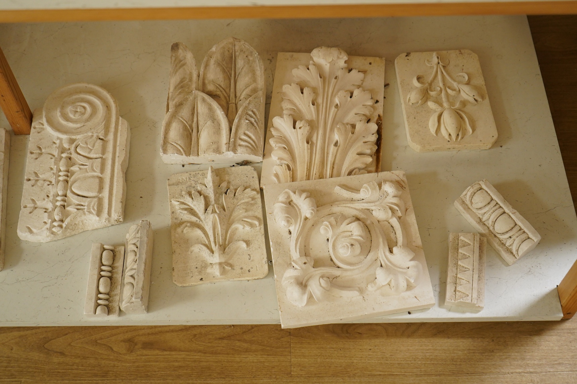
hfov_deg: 44.5
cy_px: 192
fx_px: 705
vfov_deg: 30.5
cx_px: 288
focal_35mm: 44
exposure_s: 1/80
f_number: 5
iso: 2500
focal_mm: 44
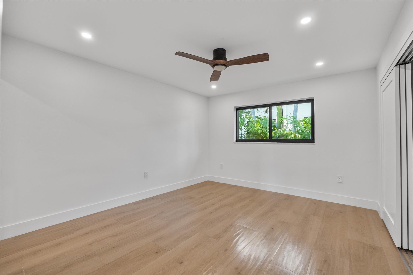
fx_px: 172
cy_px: 138
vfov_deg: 77.3
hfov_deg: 100.4
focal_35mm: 15
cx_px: 206
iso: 400
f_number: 5
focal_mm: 10
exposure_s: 1/125
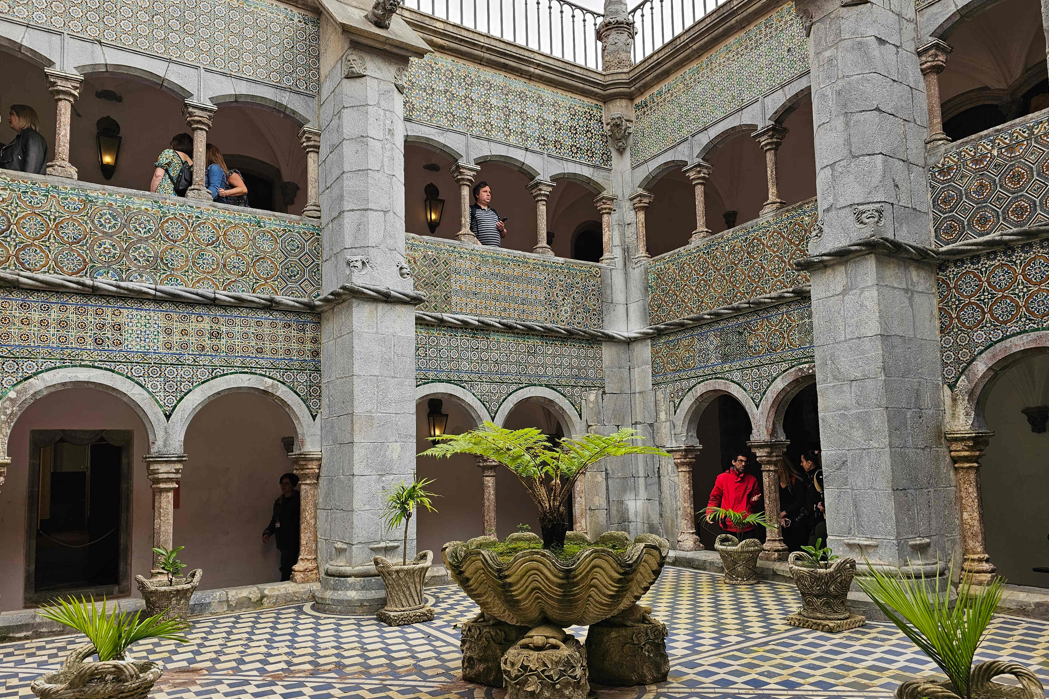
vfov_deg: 49.5
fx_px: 758
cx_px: 543
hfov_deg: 69.4
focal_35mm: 26
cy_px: 389
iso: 20
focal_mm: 6.3
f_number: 1.7
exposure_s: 1/180
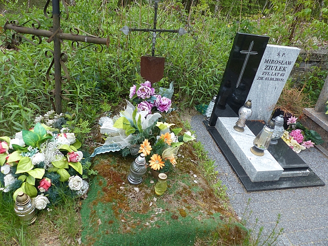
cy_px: 123
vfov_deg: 54.9
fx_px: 237
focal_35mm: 25
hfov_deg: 69.4
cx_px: 164
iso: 100
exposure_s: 1/160
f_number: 4
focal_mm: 4.5
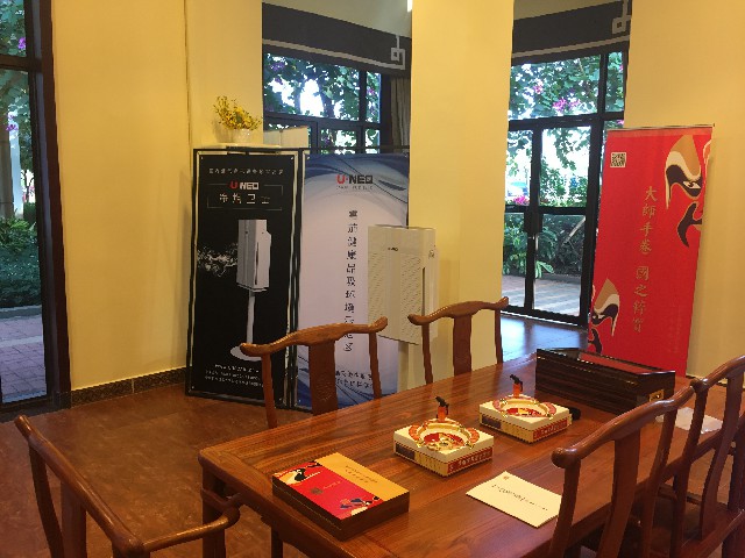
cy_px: 279
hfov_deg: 61.7
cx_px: 372
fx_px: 624
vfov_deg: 48.2
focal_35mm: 29
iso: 100
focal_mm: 4.15
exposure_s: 1/33
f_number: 2.2
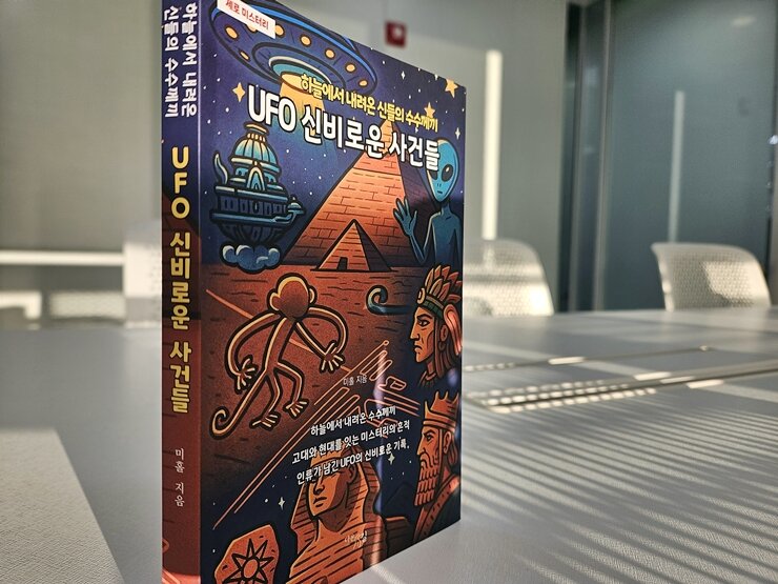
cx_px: 389
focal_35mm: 23
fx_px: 517
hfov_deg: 73.9
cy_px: 292
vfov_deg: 58.9
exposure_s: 1/407
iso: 40
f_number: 1.8
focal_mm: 5.4
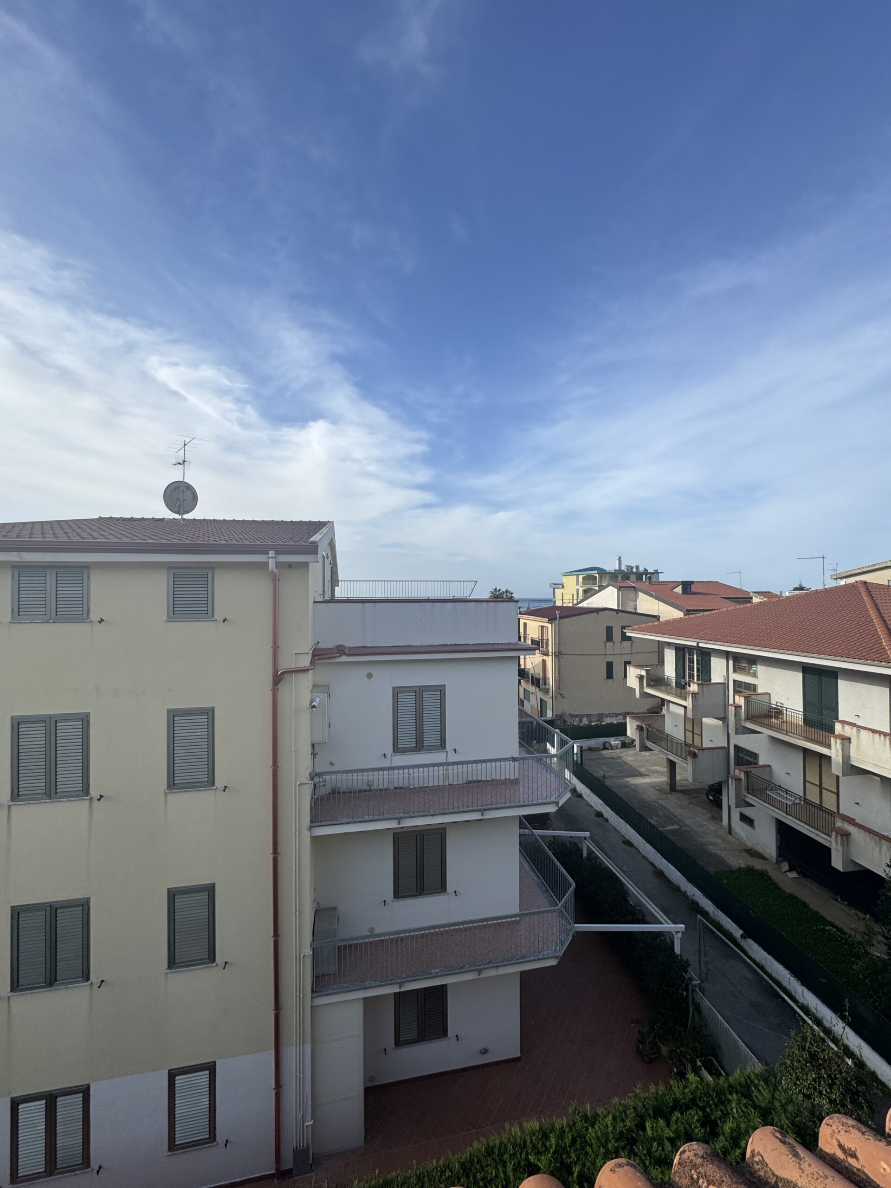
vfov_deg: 102.1
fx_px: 480
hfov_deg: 85.7
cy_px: 594
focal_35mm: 14
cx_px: 446
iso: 50
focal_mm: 2.22
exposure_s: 1/1709
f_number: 2.2
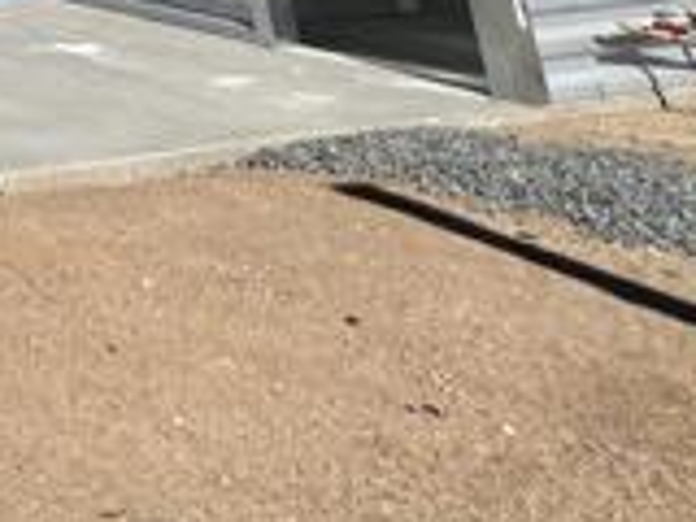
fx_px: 1046
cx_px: -639
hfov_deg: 20.5
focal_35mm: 52
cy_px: -431
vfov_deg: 20.0
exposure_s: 1/2801
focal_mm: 1.57
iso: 32
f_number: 1.8
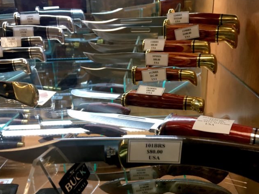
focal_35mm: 35
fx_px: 262
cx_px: 132
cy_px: 111
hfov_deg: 52.6
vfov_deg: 40.6
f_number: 2.2
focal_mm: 4.15
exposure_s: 1/30
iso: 80
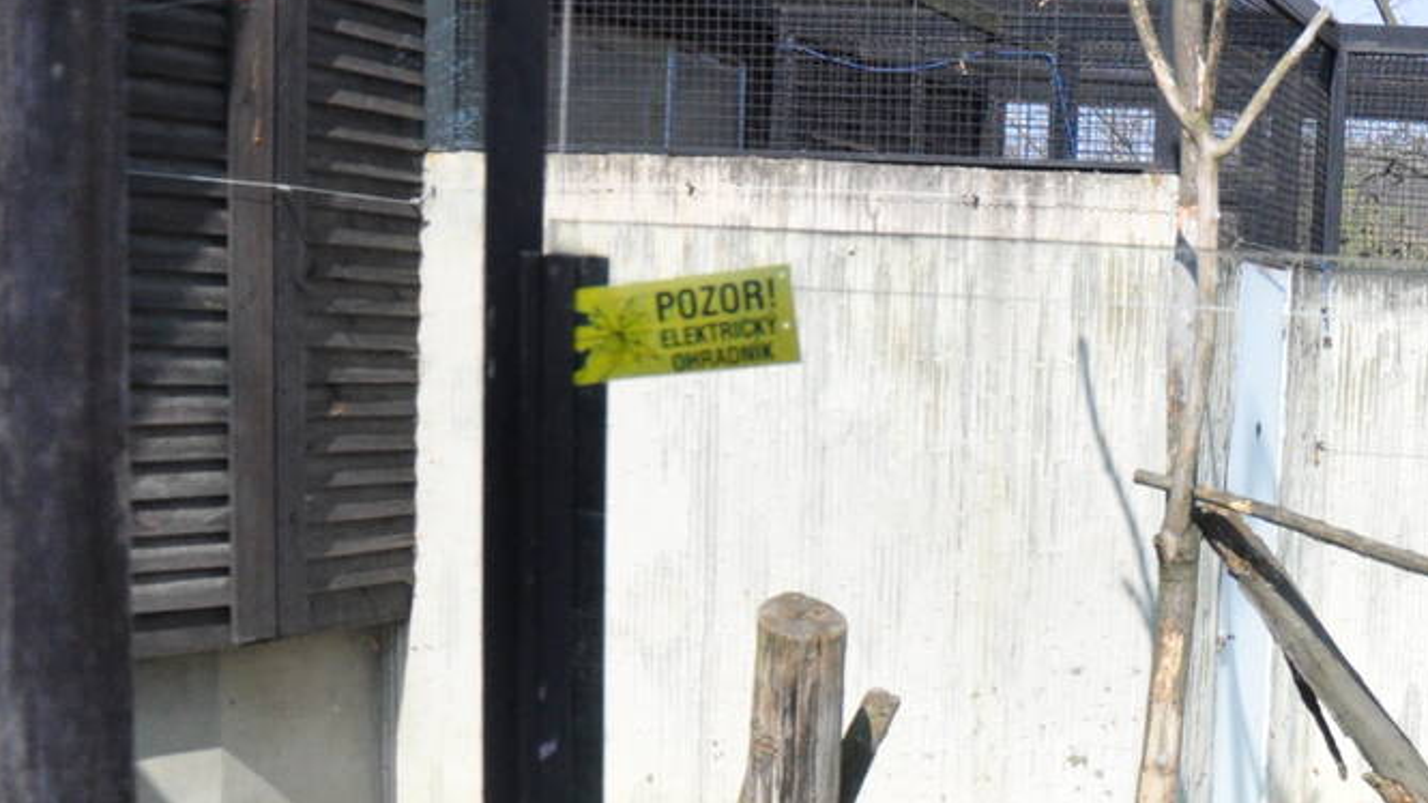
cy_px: 866
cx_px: 1389
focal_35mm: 68
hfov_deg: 29.2
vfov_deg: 17.2
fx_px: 2575
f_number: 3.5
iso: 800
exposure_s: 1/4000
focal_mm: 18
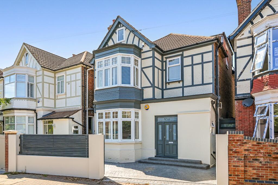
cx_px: 139
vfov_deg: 58.4
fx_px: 166
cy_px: 92
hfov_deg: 79.9
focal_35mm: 22
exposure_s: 1/100
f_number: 10
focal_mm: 21.5
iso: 100
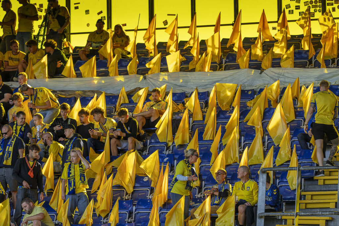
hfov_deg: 6.9
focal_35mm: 300
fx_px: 2825
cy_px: 113
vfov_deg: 4.6
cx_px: 170
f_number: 4
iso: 100
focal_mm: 300
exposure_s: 1/320
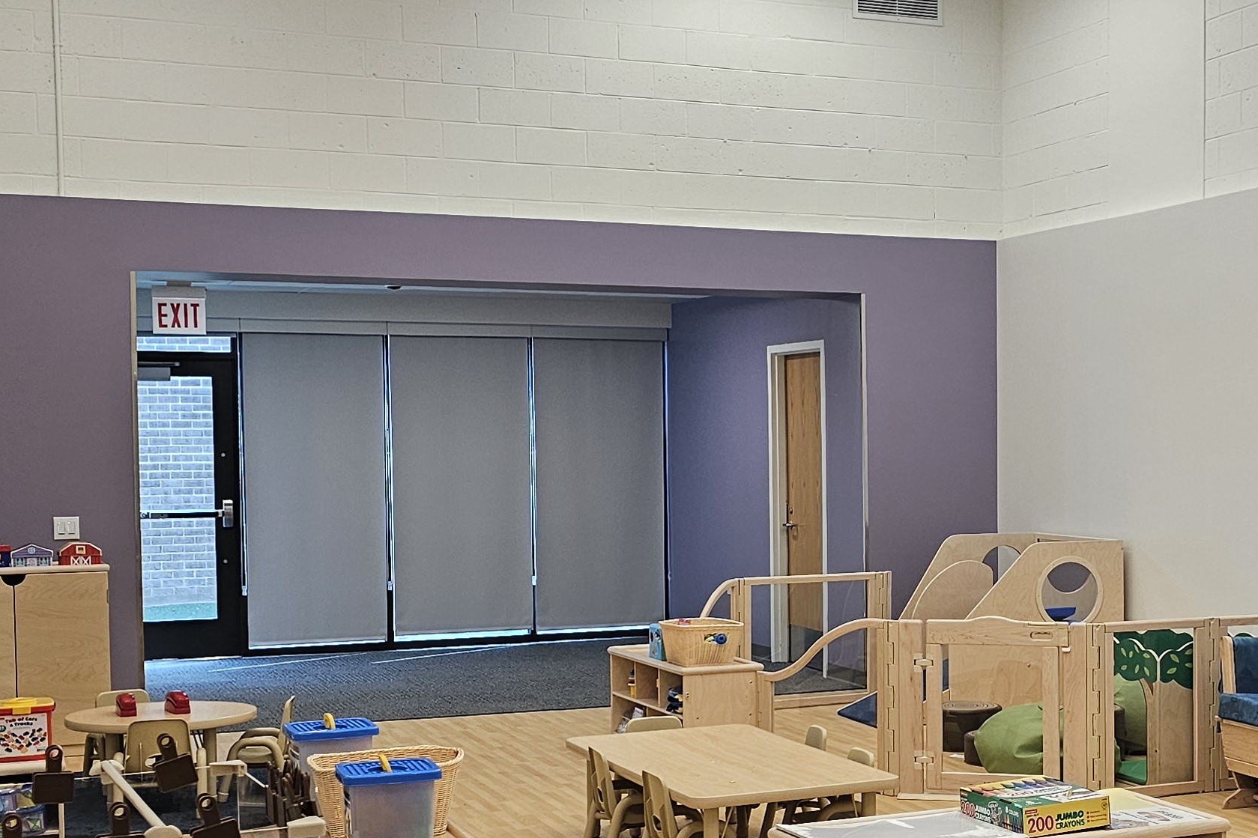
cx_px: 949
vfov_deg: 23.7
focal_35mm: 57
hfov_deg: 34.3
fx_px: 1991
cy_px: 506
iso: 100
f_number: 1.7
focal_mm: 6.3
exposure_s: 1/120
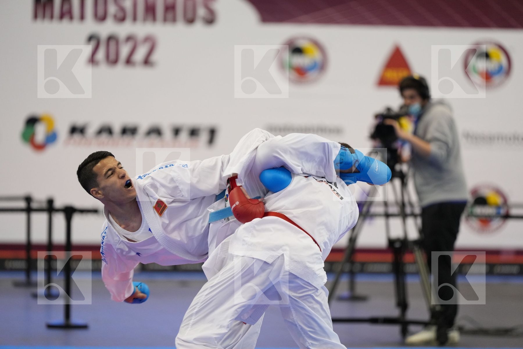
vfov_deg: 6.9
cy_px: 174
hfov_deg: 10.3
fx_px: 2905
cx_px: 262
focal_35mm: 200
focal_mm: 200
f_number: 2.8
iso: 2500
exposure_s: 1/1000
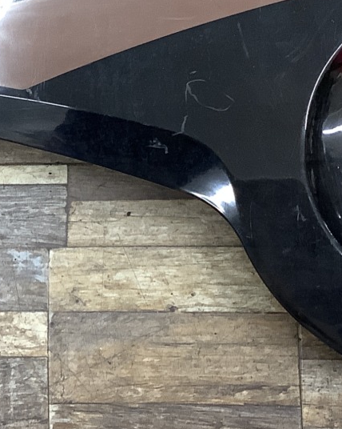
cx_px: 32
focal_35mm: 93
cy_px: 144
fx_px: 1178
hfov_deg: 16.3
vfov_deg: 20.5
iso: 200
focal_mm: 3.3
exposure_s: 1/60
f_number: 2.4
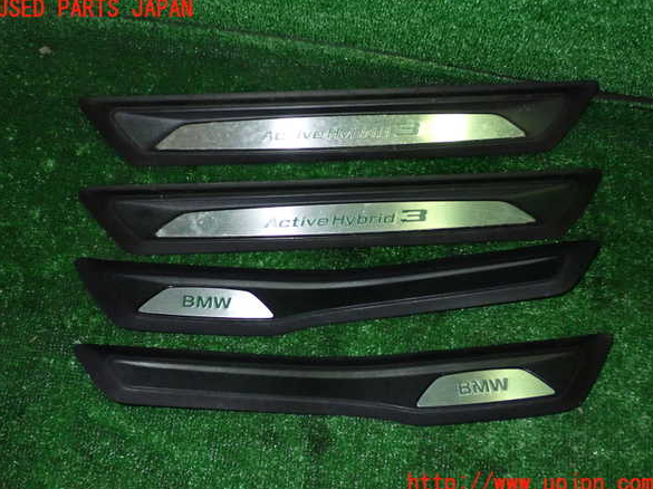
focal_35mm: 39
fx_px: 735
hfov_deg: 47.9
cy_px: 247
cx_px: 325
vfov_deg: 36.8
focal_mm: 6.83
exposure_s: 1/40
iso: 800
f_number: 8
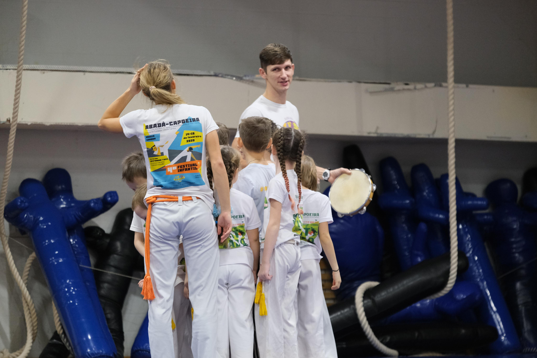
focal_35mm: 192
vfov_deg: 7.2
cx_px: 268
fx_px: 2864
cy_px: 179
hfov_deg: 10.7
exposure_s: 1/140
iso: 3200
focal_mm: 128
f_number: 4.4
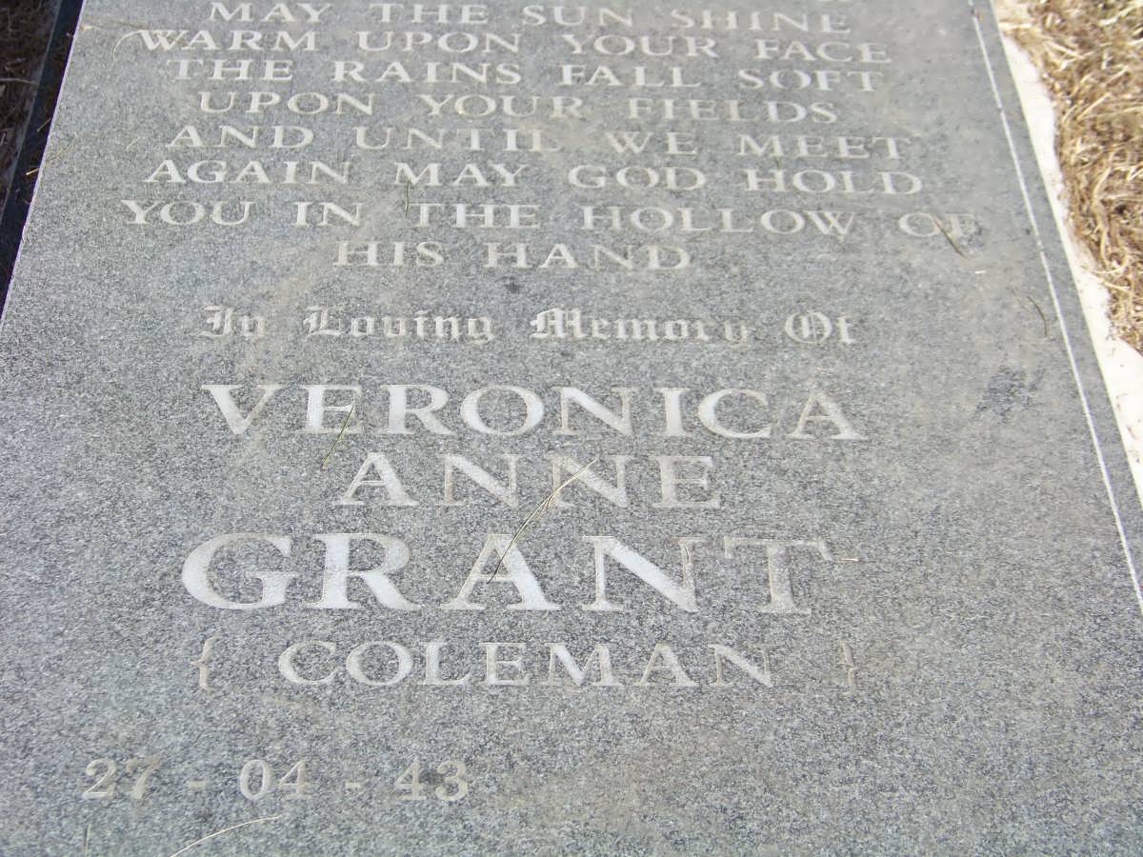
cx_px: 572
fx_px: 2311
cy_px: 428
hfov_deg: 27.8
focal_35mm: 70
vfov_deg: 21.0
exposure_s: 1/500
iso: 64
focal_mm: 11.7
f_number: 3.2
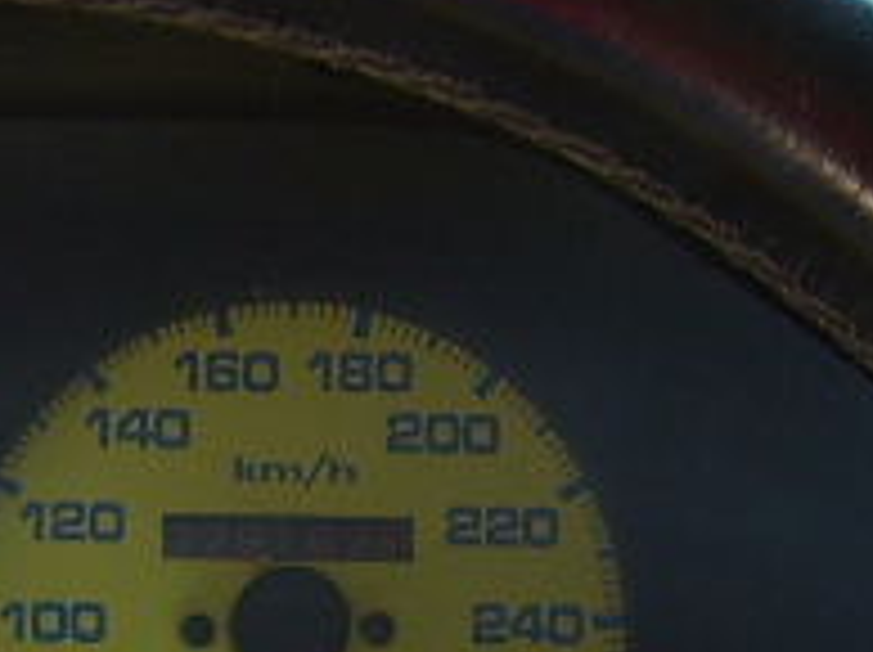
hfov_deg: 9.7
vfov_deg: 7.1
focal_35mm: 201
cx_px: -117
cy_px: 1407
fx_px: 5063
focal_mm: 7.8
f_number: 2.8
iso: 50
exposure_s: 1/60
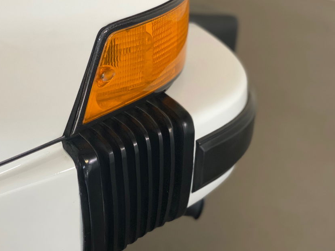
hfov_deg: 30.2
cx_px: 143
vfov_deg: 22.9
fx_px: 619
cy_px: 125
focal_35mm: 64
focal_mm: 6
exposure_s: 1/81
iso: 250
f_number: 2
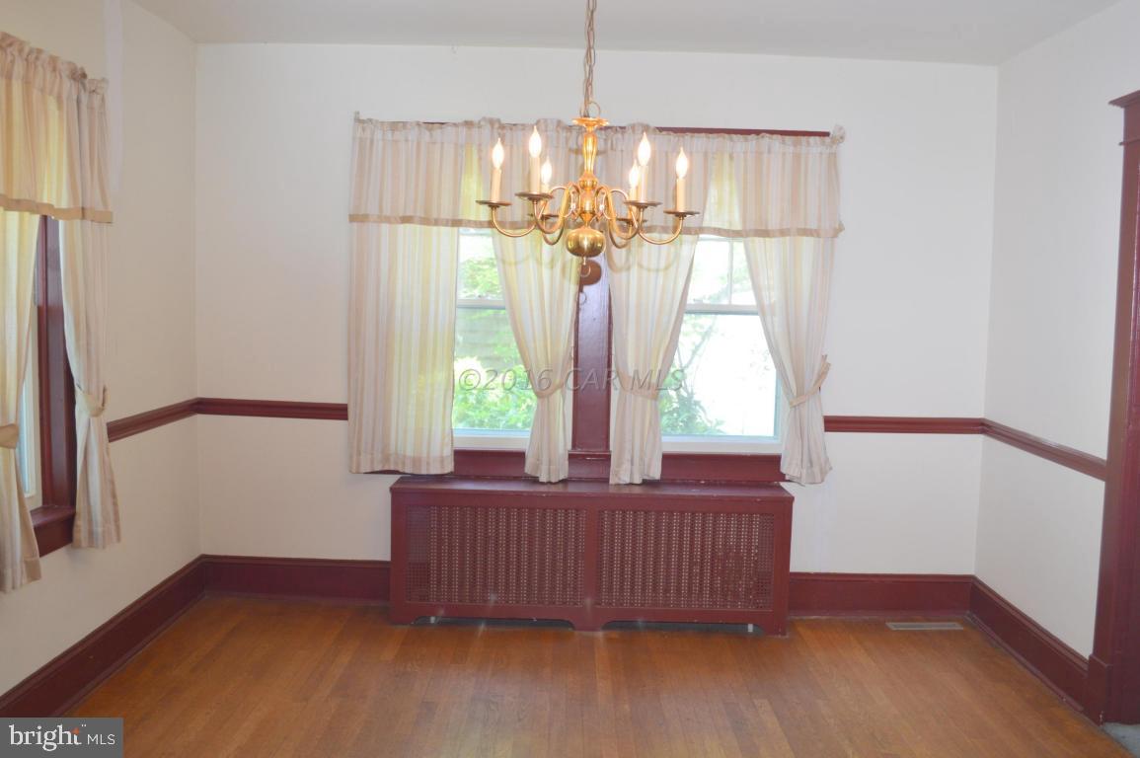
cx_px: 570
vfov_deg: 43.5
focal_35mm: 30
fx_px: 949
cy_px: 379
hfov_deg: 62.0
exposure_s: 1/60
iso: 400
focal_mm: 20
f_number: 4
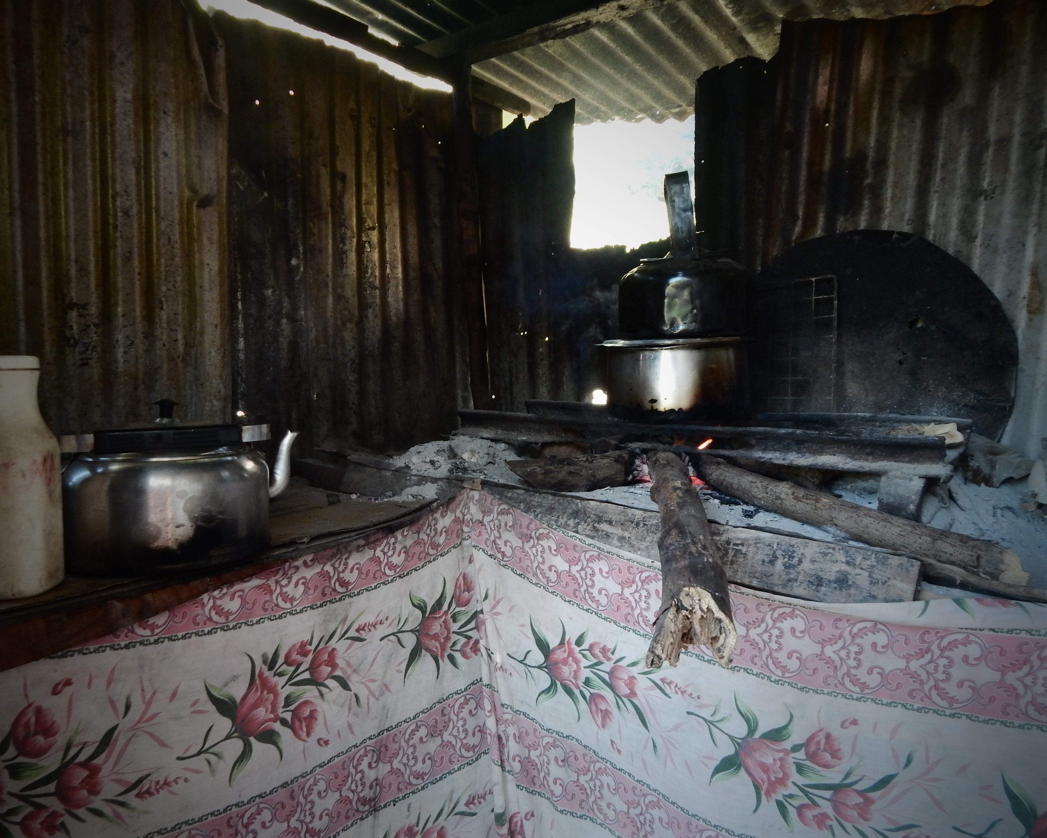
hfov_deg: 72.5
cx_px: 492
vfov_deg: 60.9
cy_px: 419
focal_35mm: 23
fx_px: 713
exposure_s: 1/60
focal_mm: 4
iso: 400
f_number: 3
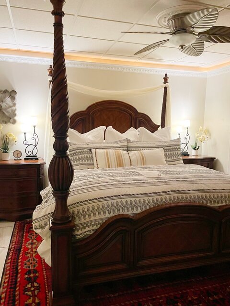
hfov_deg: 53.1
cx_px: 115
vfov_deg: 67.3
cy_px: 153
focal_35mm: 26
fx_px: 230
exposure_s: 1/40
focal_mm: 4.2
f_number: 1.6
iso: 640
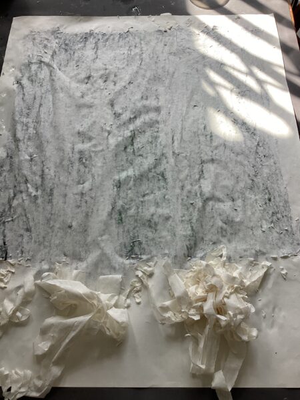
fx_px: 358
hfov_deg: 45.4
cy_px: 200
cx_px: 150
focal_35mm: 31
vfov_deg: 58.4
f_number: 2.4
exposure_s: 1/120
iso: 32
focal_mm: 3.3
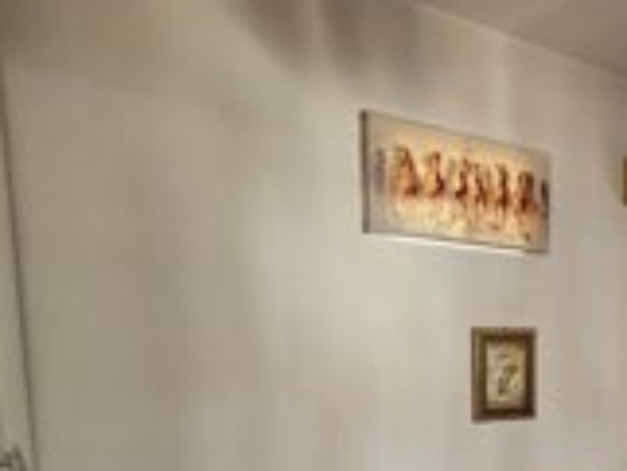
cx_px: 483
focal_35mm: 29
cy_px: 417
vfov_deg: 44.3
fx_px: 526
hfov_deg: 57.9
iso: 125
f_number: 2.2
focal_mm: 2.2
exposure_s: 1/50
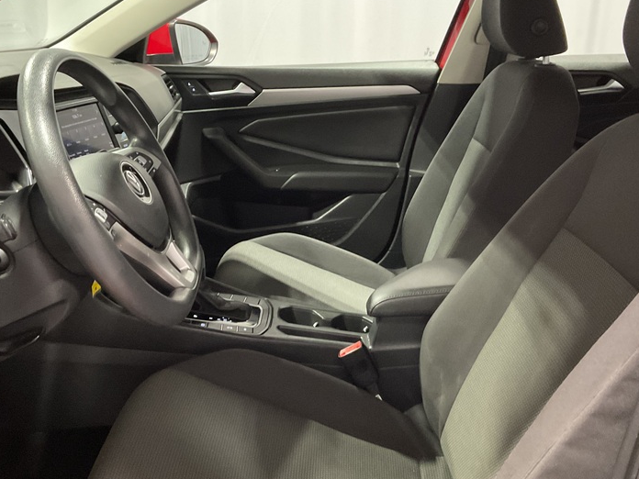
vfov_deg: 35.9
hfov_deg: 46.8
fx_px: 738
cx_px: 328
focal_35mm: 40
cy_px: 221
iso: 320
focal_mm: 3
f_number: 1.8
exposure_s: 1/30
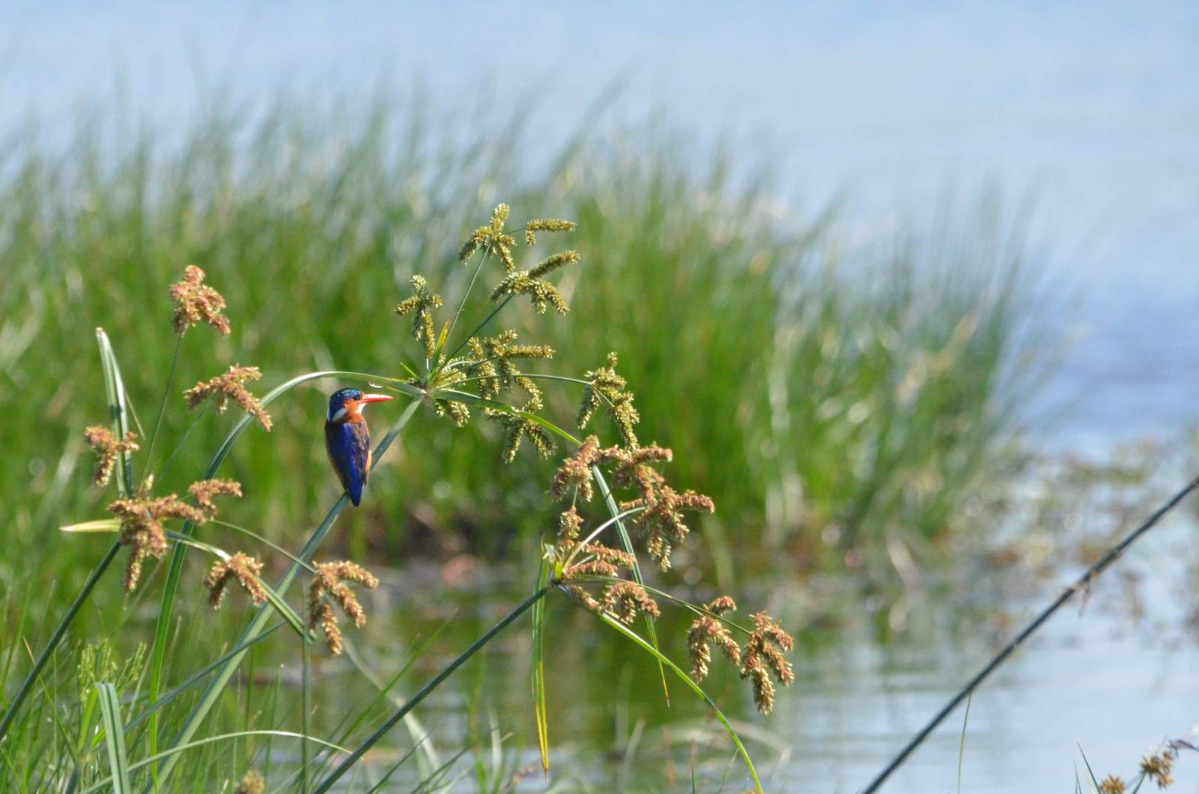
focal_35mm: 753
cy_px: 398
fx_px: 25029
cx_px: 600
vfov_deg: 1.8
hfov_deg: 2.7
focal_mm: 500
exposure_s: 1/2000
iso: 2500
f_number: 11
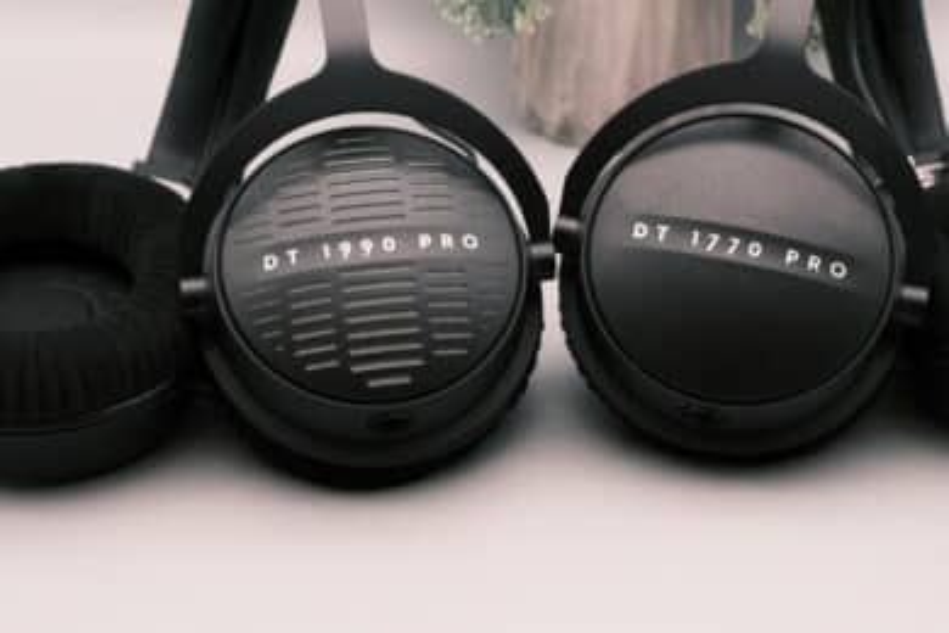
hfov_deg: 36.9
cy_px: 316
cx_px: 474
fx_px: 1423
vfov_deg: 25.1
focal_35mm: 54
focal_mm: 36.3
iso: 1000
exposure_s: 1/105
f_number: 8
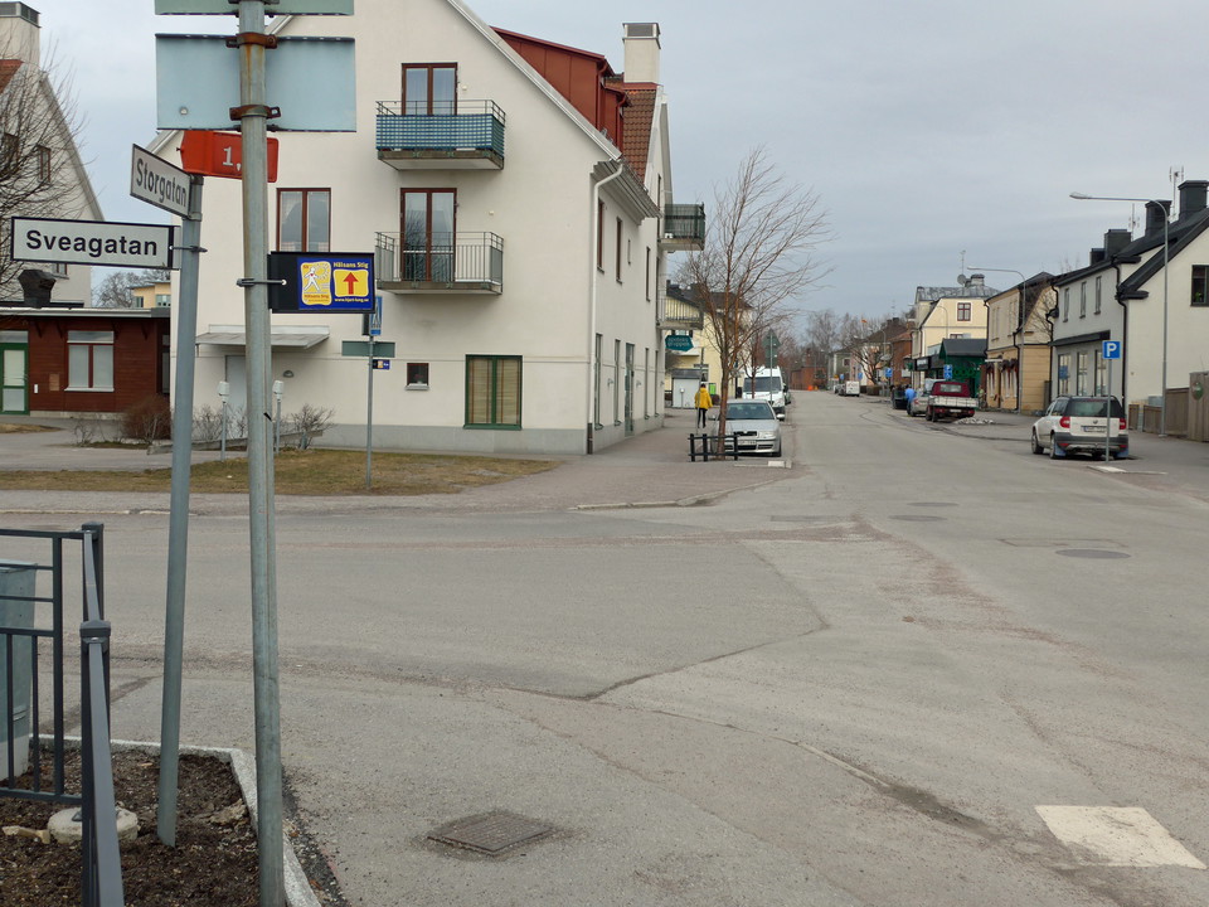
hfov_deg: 45.8
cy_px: 454
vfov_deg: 35.1
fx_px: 1432
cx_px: 604
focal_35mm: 41
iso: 80
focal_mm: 8.4
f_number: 2.8
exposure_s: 1/1300
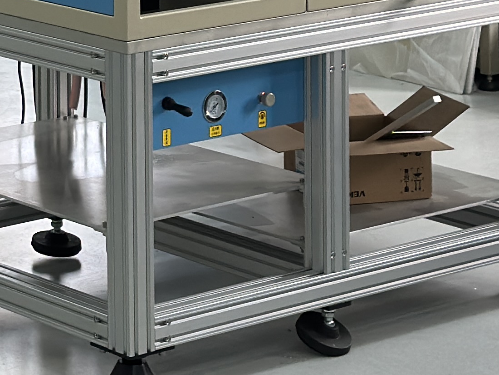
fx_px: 2537
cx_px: -145
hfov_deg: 11.0
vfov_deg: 8.2
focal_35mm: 176
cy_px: -255
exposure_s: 1/339
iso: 80
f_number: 1.78
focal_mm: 6.86
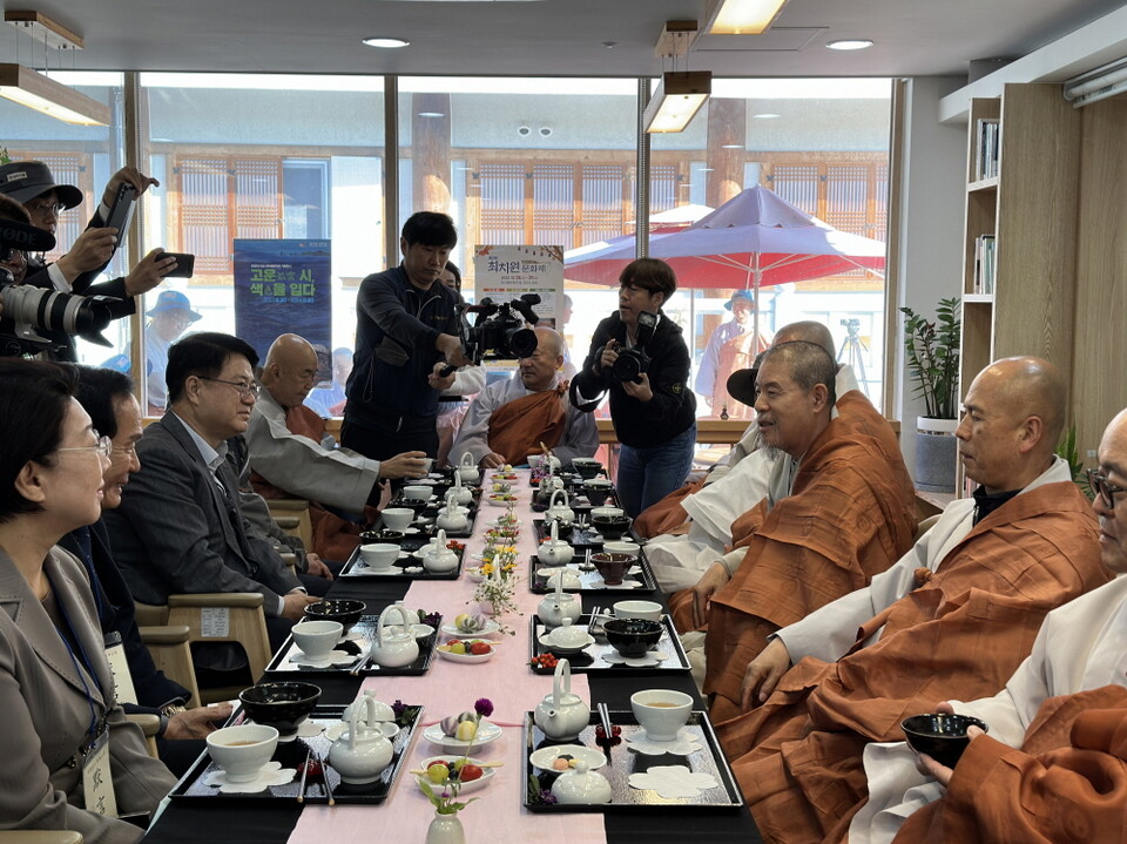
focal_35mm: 42
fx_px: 1367
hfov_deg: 44.8
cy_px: 422
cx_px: 564
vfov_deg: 34.3
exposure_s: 1/237
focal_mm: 6.86
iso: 80
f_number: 1.78
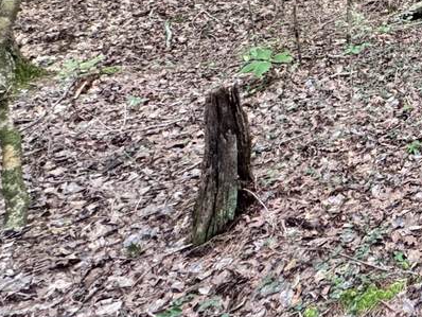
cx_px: 573
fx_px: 549
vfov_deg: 27.6
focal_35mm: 45
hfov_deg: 30.9
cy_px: -81
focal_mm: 2.22
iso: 250
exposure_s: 1/99
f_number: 2.2
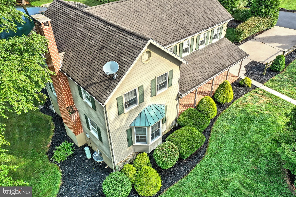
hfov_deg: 65.5
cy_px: 98
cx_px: 148
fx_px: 230
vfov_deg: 46.4
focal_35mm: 28
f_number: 5
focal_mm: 10.3
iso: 100
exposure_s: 1/320
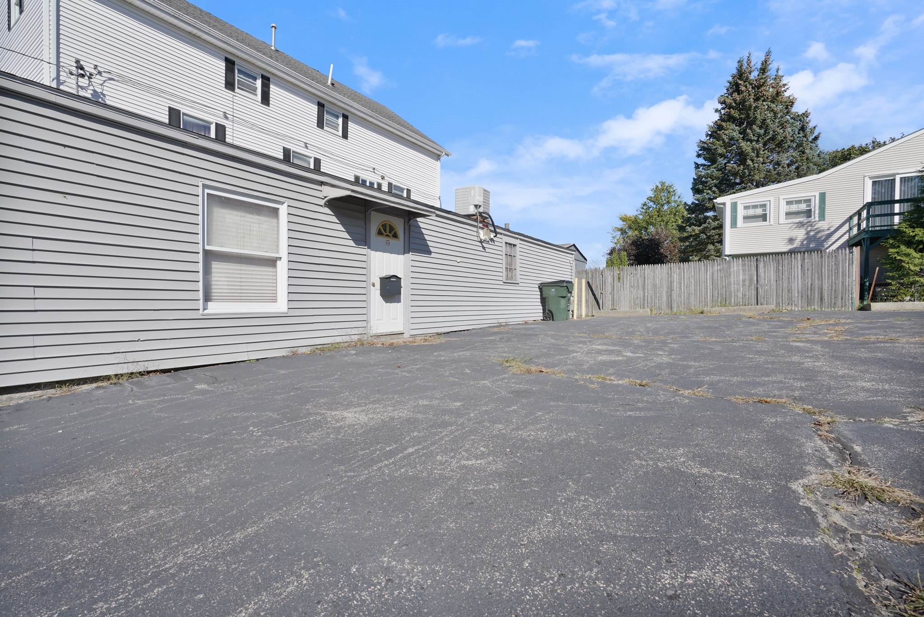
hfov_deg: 96.7
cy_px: 308
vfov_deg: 73.8
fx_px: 411
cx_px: 462
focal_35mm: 16
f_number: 8
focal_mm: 16
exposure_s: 1/60
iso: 100
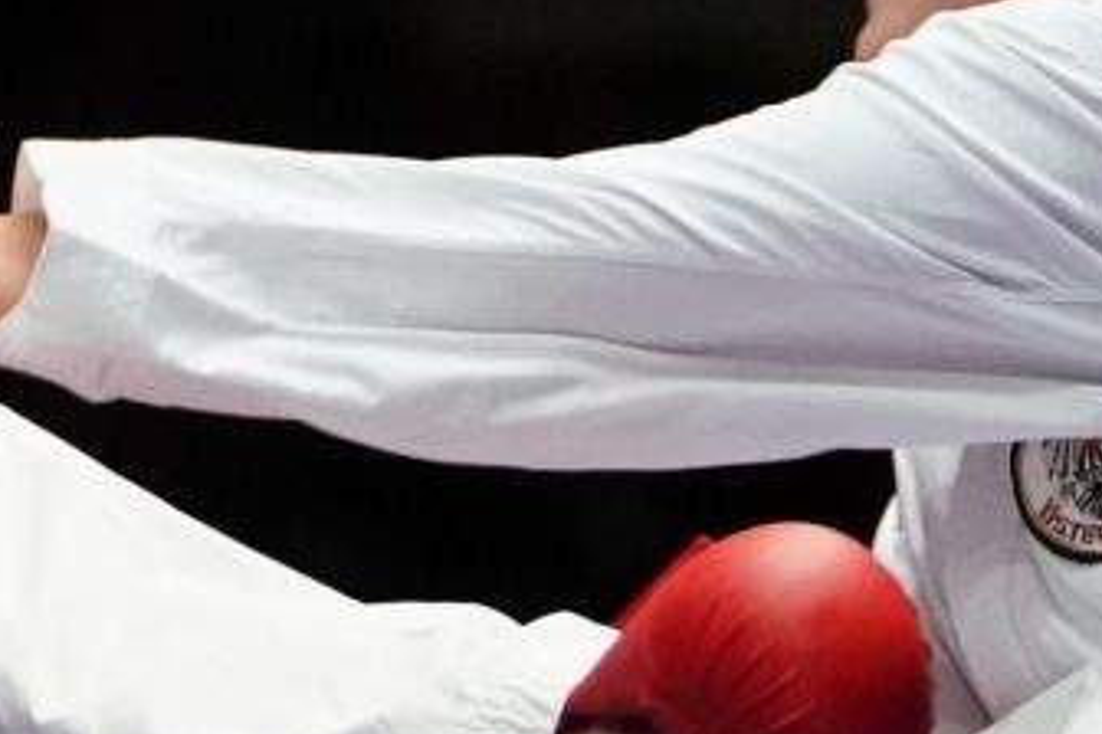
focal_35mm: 1125
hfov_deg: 1.8
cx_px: 666
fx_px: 34435
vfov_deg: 1.2
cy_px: 488
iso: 3200
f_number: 2.8
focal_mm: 140
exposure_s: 1/1000
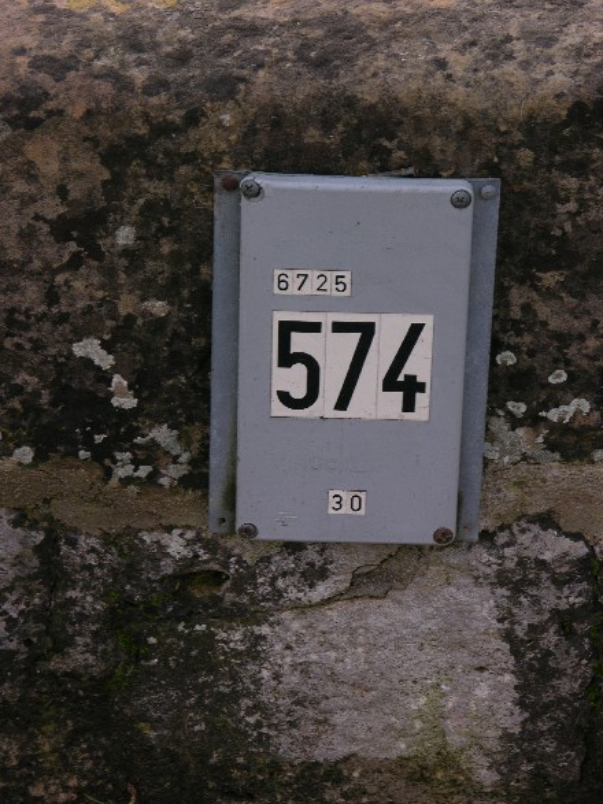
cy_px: 402
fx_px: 4182
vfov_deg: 11.0
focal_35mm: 180
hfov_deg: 8.2
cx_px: 302
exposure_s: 1/102
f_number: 5
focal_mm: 44.7
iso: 50
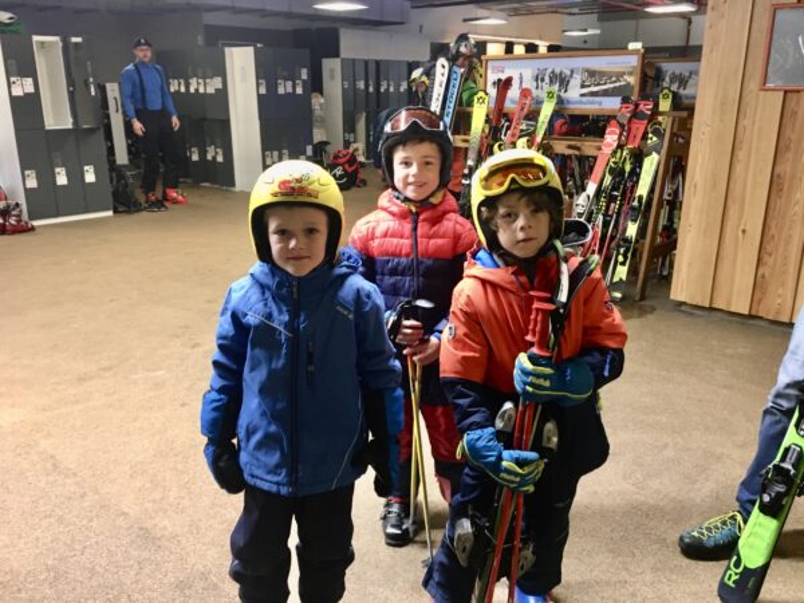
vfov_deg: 48.2
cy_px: 302
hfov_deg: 61.7
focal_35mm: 29
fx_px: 674
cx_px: 402
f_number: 2.2
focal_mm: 4.15
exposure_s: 1/33
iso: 160
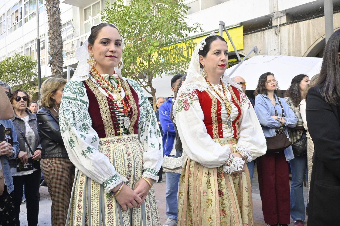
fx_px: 297
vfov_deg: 41.7
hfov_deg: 59.5
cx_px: 170
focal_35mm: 32
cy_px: 113
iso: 1000
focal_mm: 21
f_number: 6.3
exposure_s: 1/400
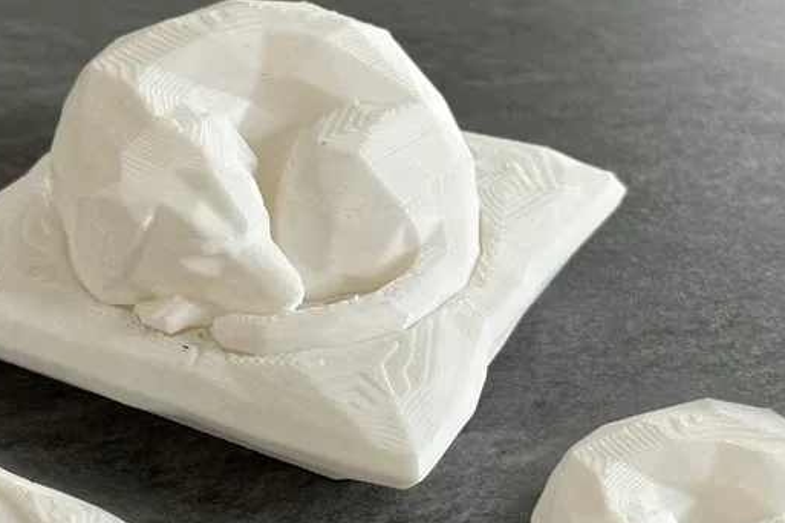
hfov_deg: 25.0
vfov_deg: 16.9
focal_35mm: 81
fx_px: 1766
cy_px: 281
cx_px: 299
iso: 320
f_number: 1.78
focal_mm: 6.86
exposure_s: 1/40
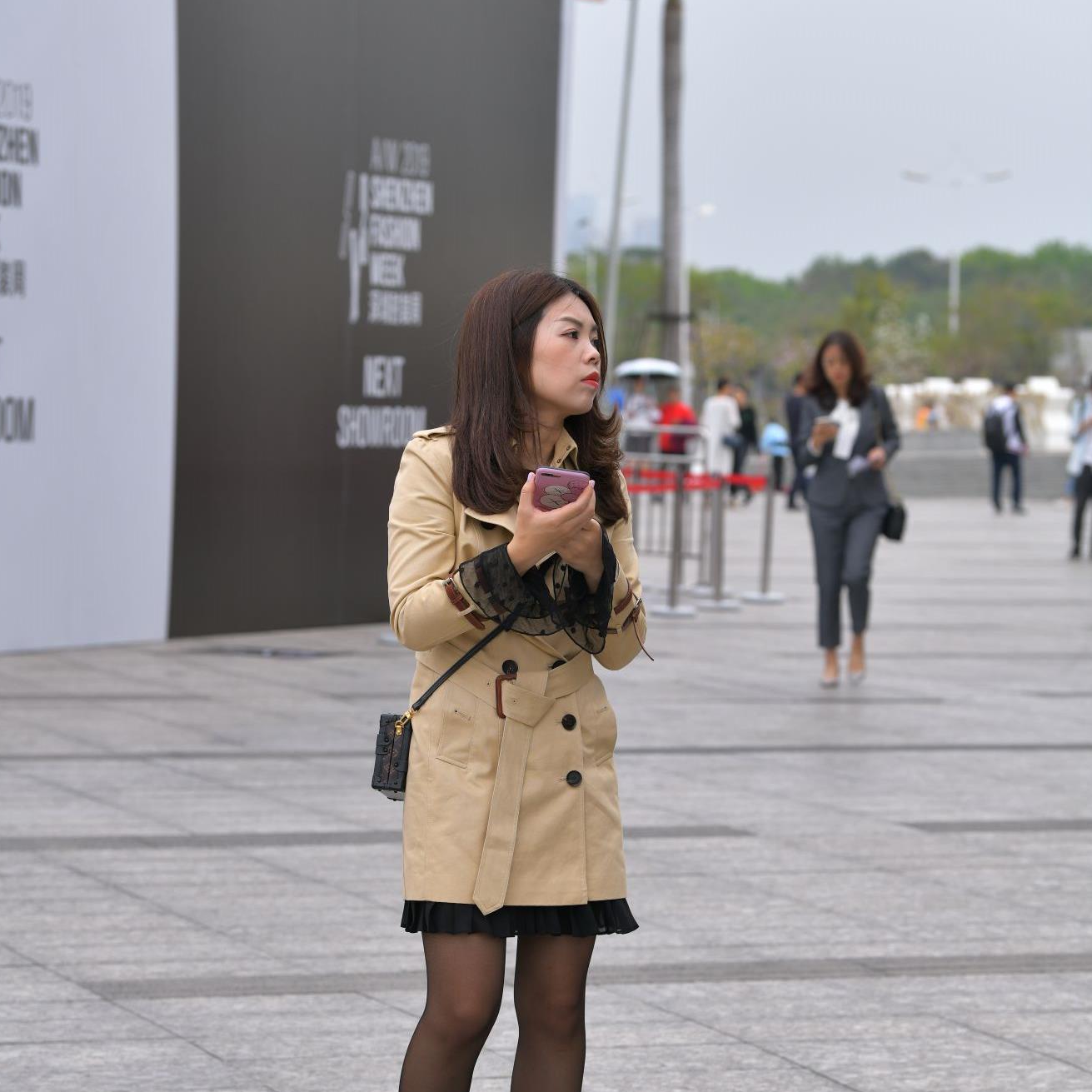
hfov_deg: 14.3
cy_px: 689
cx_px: 544
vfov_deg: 14.3
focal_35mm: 122
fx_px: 4354
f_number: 5
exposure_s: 1/800
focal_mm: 95
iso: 250
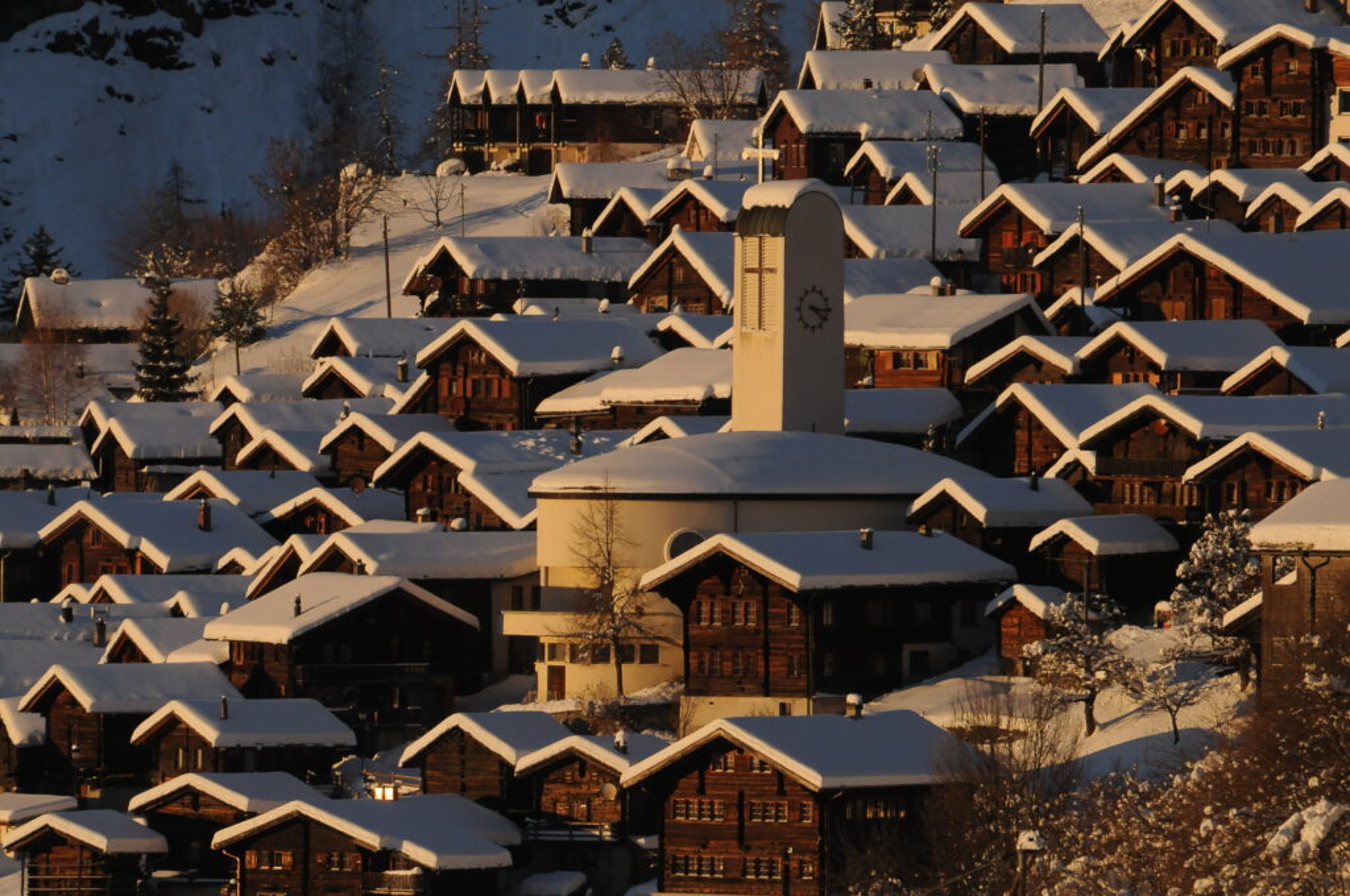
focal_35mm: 630
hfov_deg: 3.3
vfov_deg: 2.2
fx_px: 23595
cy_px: 448
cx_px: 675
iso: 800
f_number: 13
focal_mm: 420
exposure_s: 1/640
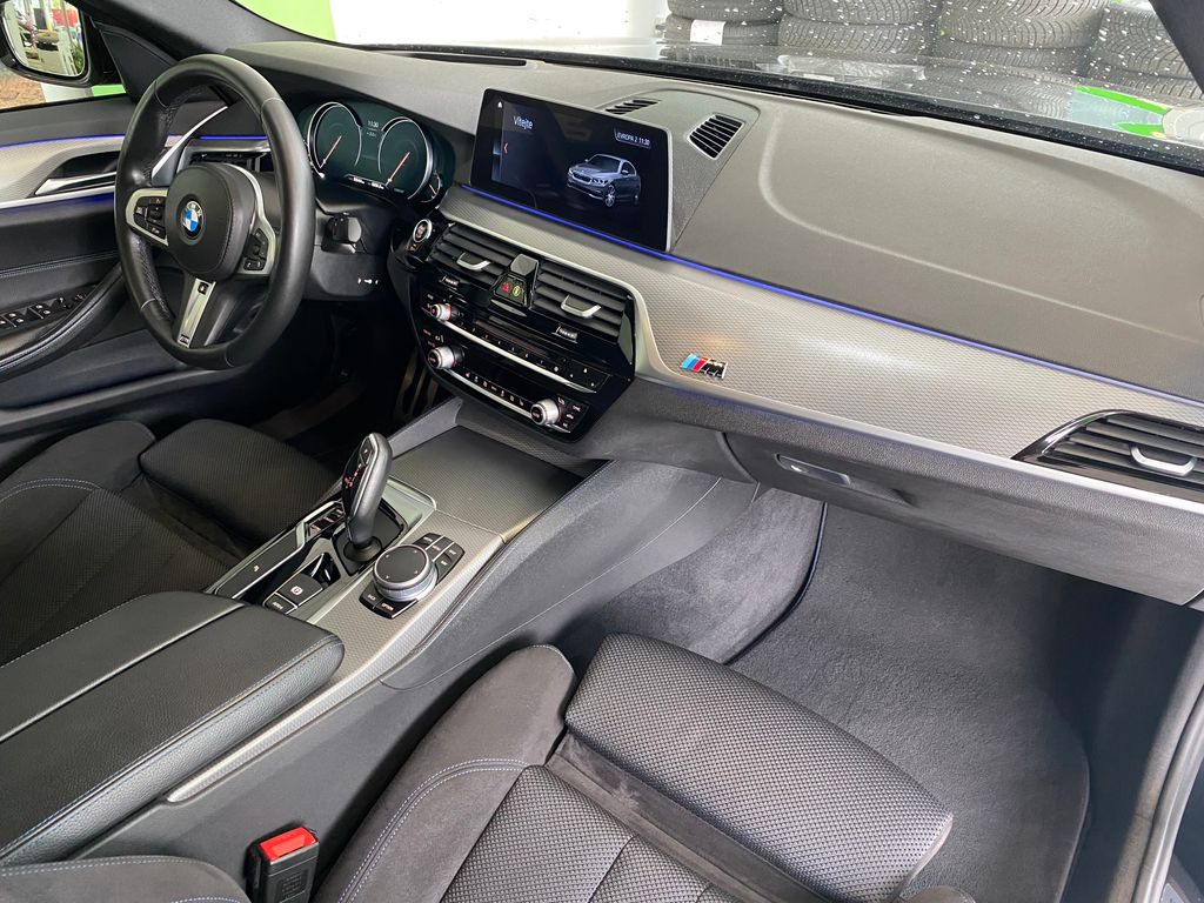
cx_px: 602
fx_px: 904
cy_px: 452
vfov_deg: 53.1
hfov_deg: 67.3
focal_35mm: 26
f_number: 1.8
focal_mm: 4.25
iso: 320
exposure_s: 1/41
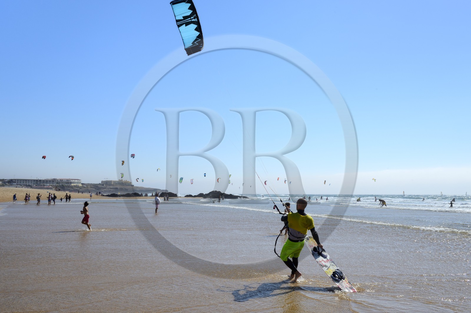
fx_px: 444
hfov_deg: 55.8
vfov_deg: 38.8
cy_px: 156
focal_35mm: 34
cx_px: 236
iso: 200
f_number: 16
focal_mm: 34
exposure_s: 1/400
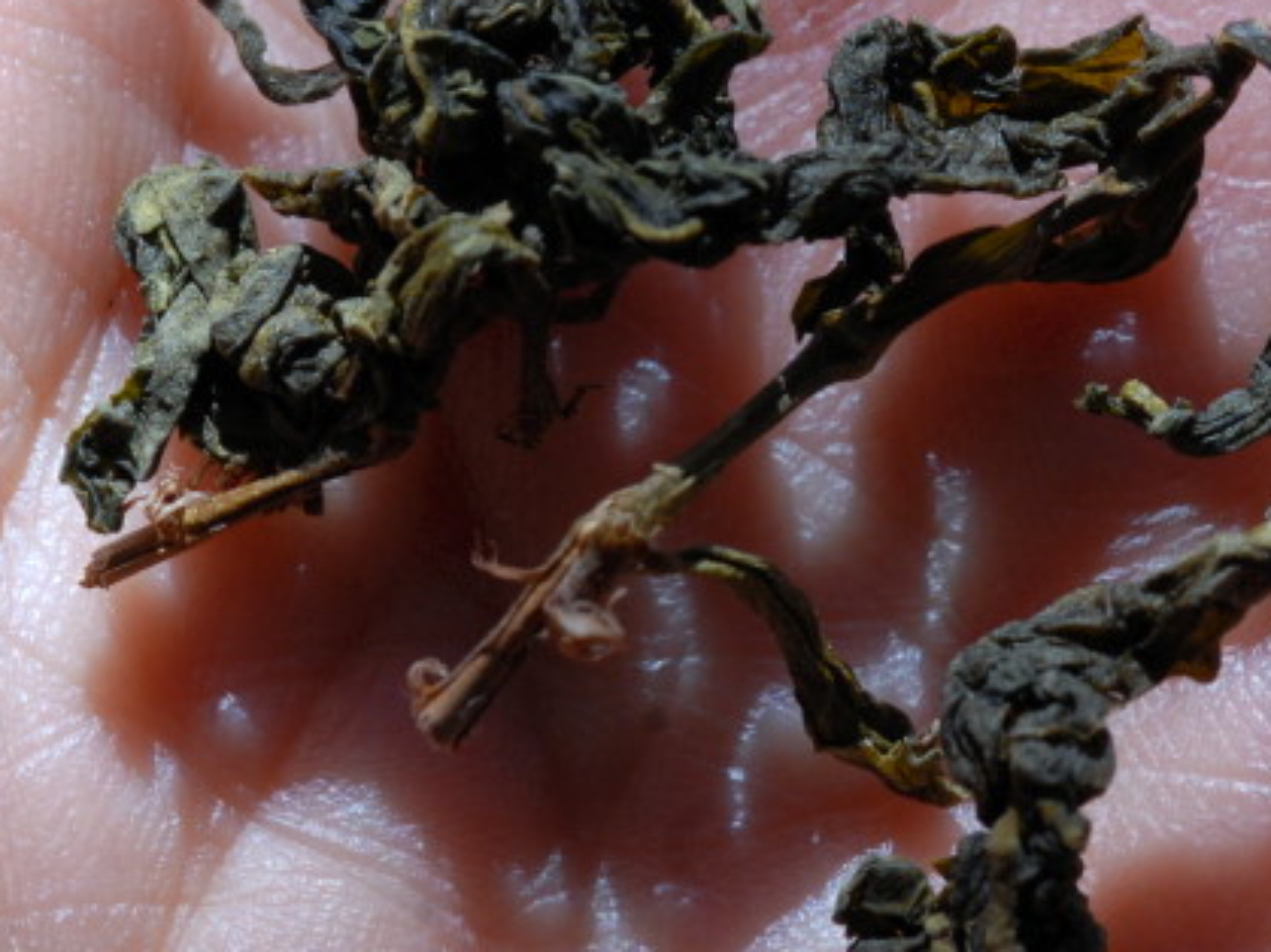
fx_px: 11305
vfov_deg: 4.8
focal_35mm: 308
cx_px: 833
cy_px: 312
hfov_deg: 6.4
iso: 400
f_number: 14
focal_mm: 105
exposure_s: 1/100
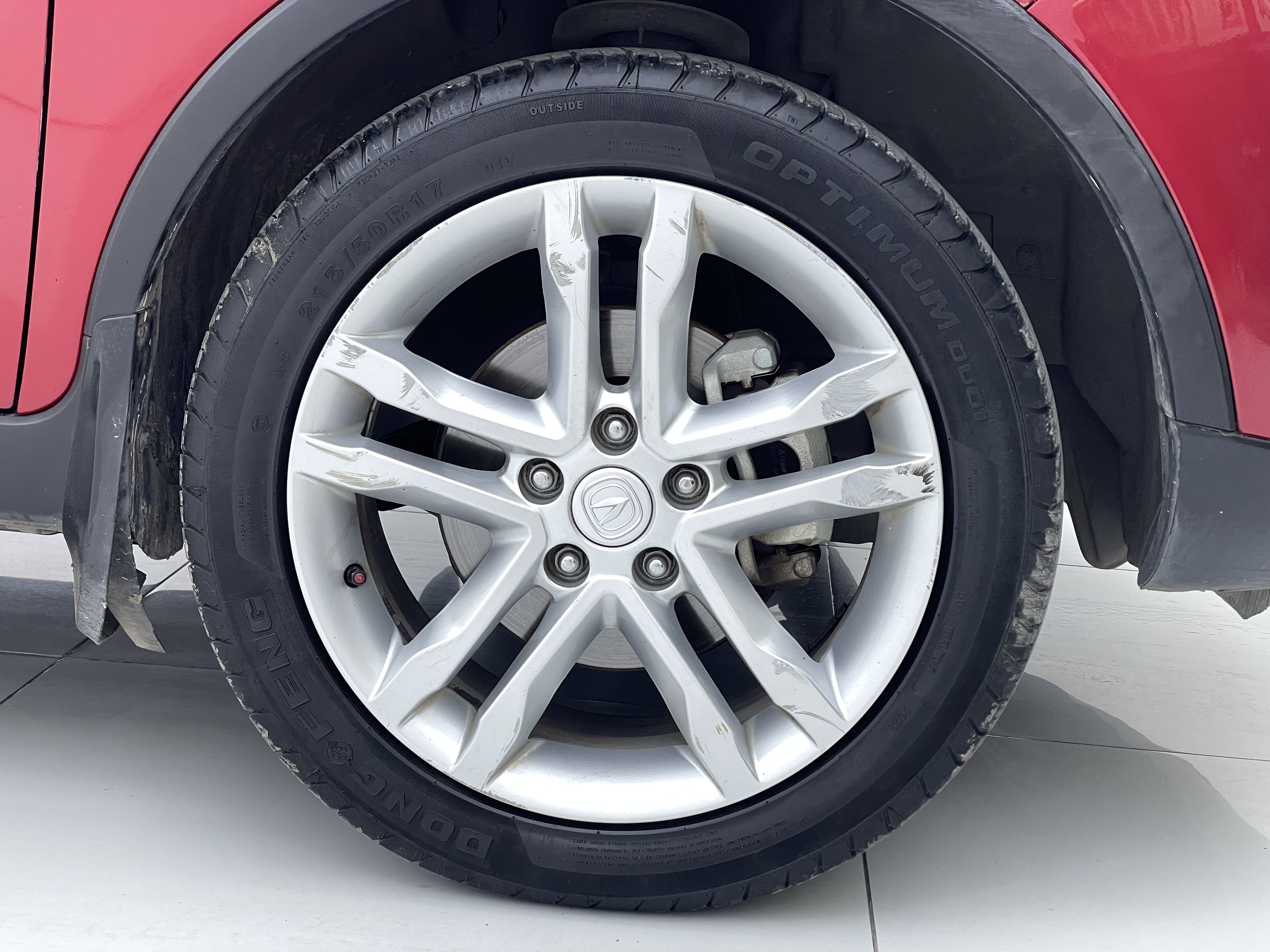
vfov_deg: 28.0
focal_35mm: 52
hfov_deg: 36.8
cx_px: 635
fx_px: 1908
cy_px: 476
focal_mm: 6
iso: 64
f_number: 2
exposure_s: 1/100
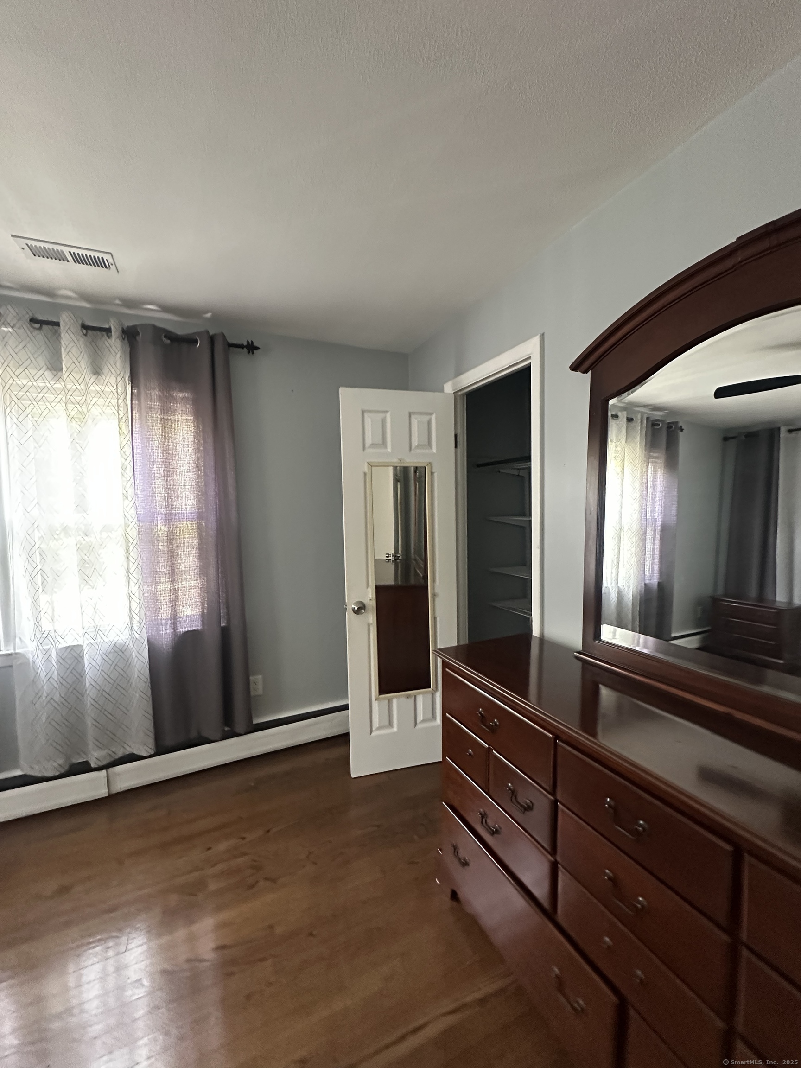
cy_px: 534
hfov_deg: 85.7
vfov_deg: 102.1
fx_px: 432
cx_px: 400
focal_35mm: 14
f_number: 2.2
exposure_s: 1/60
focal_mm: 2.22
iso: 800
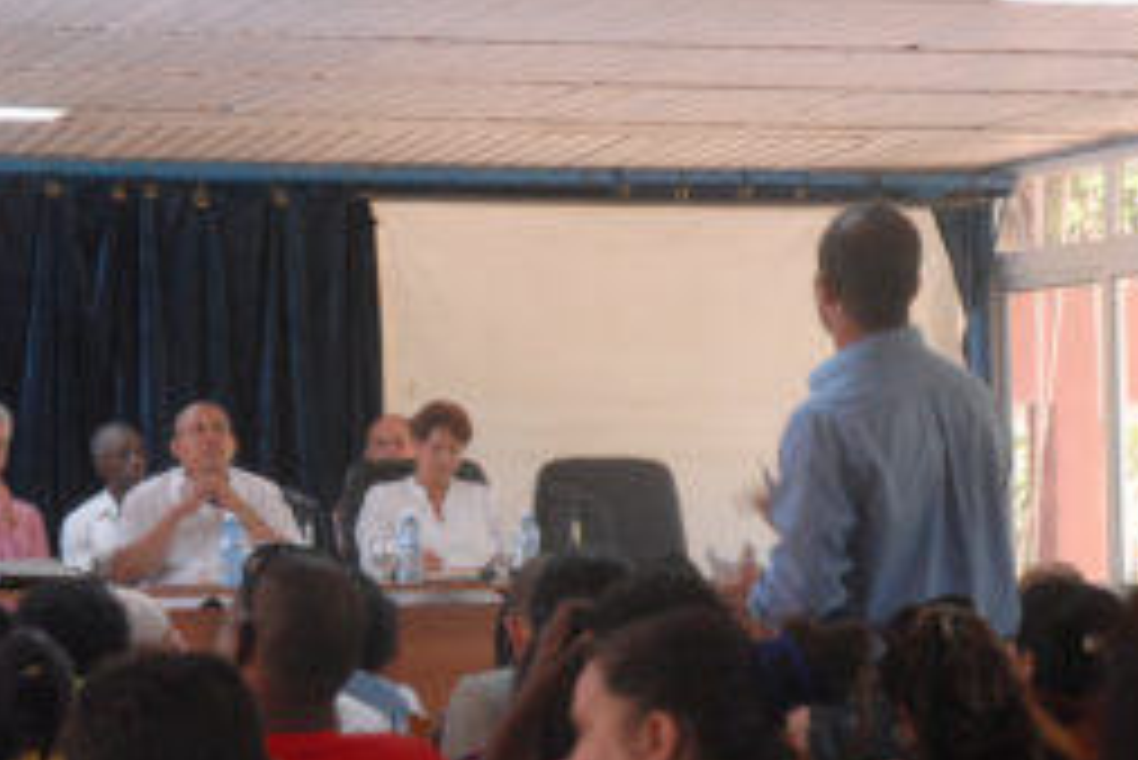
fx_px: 3669
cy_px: 414
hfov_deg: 17.5
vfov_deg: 11.8
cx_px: 288
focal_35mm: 116
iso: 800
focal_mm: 48
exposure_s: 1/20
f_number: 4.8
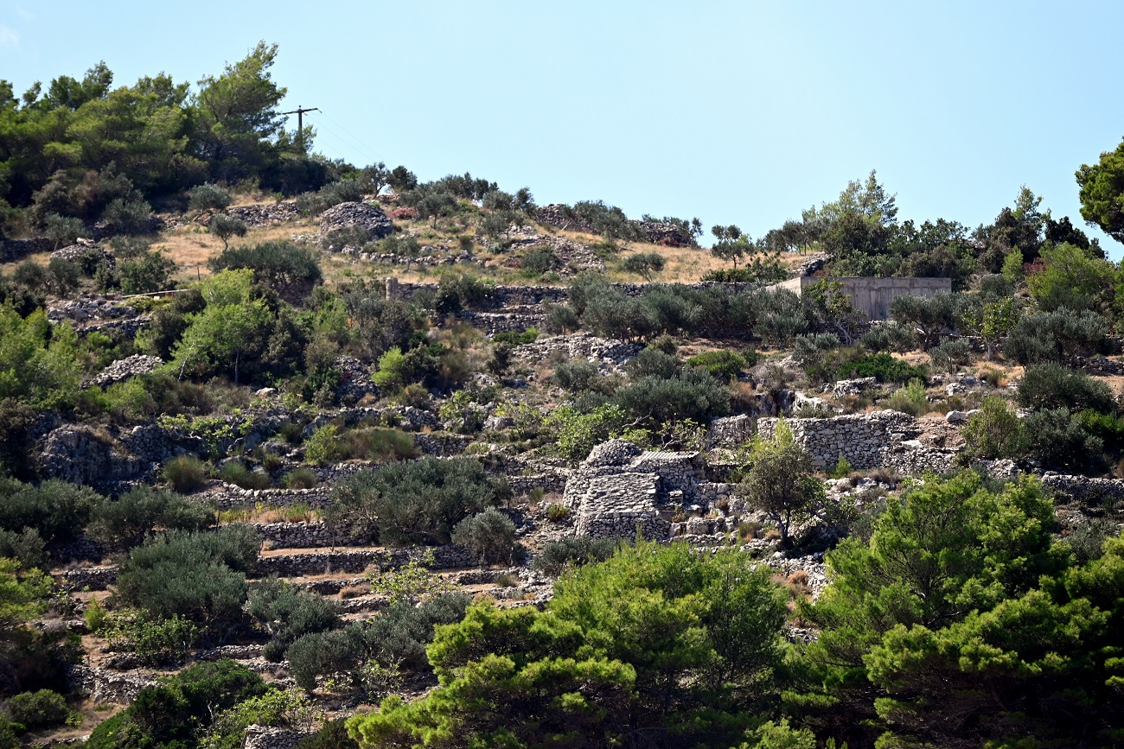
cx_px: 562
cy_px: 374
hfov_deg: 12.1
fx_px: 5308
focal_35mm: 170
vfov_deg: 8.1
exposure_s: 1/1000
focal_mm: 170
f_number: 5.6
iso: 200
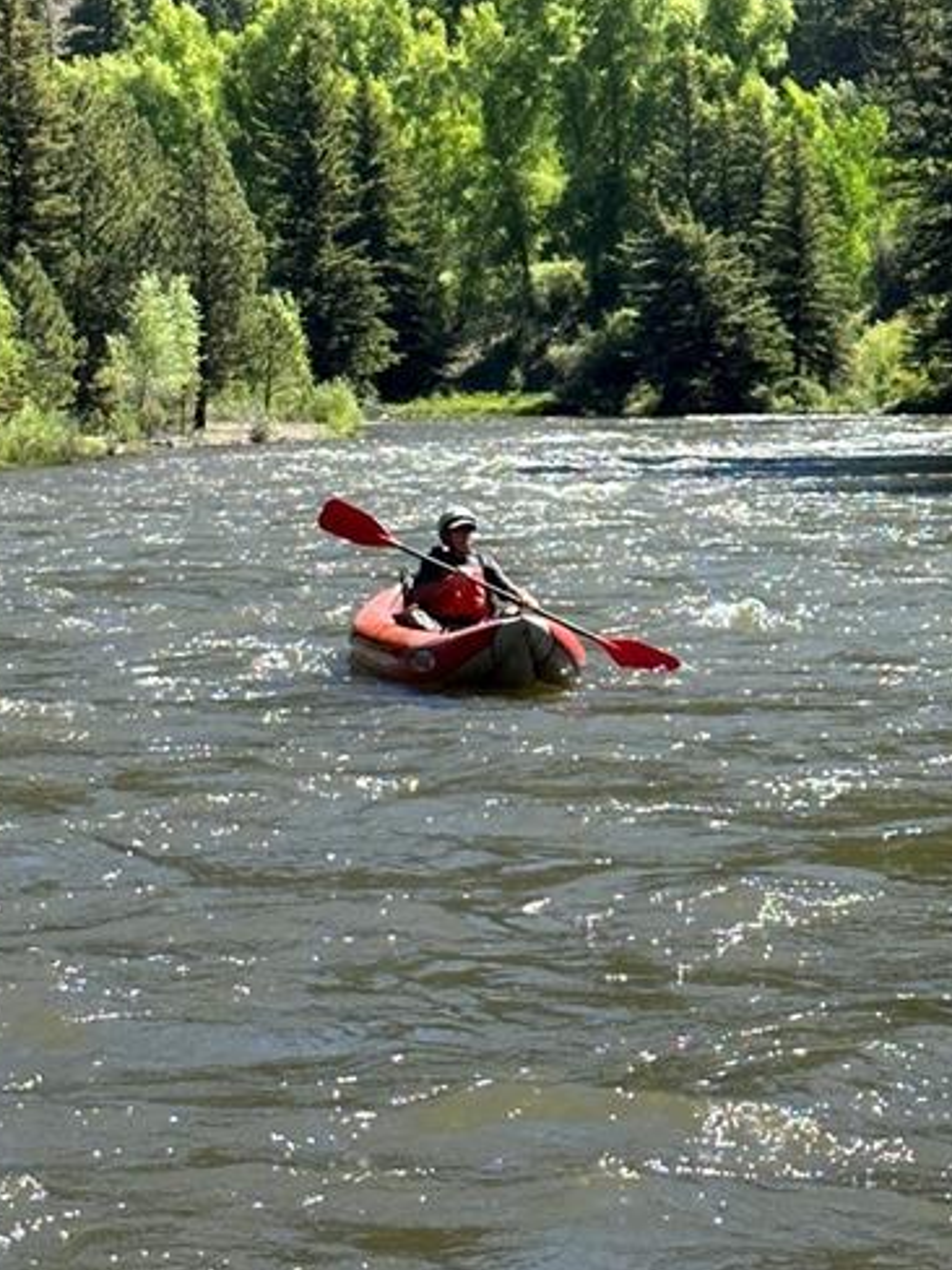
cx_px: 507
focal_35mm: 118
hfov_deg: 12.6
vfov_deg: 16.6
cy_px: 252
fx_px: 4327
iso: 64
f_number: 1.78
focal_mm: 6.86
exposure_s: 1/1289
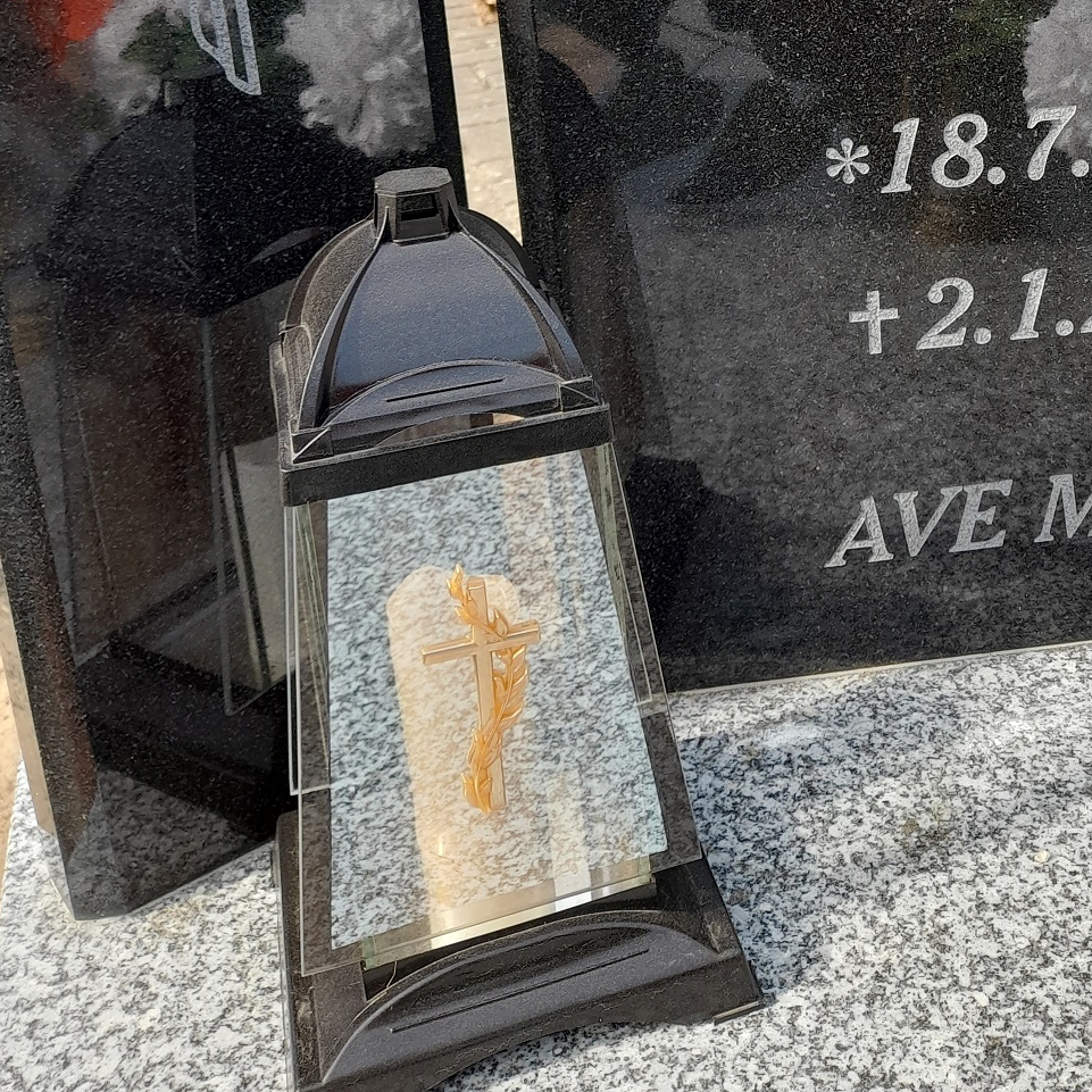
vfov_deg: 34.2
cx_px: 848
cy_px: 52
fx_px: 1642
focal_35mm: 46
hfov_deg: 35.8
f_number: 2
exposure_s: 1/132
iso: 20
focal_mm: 4.6
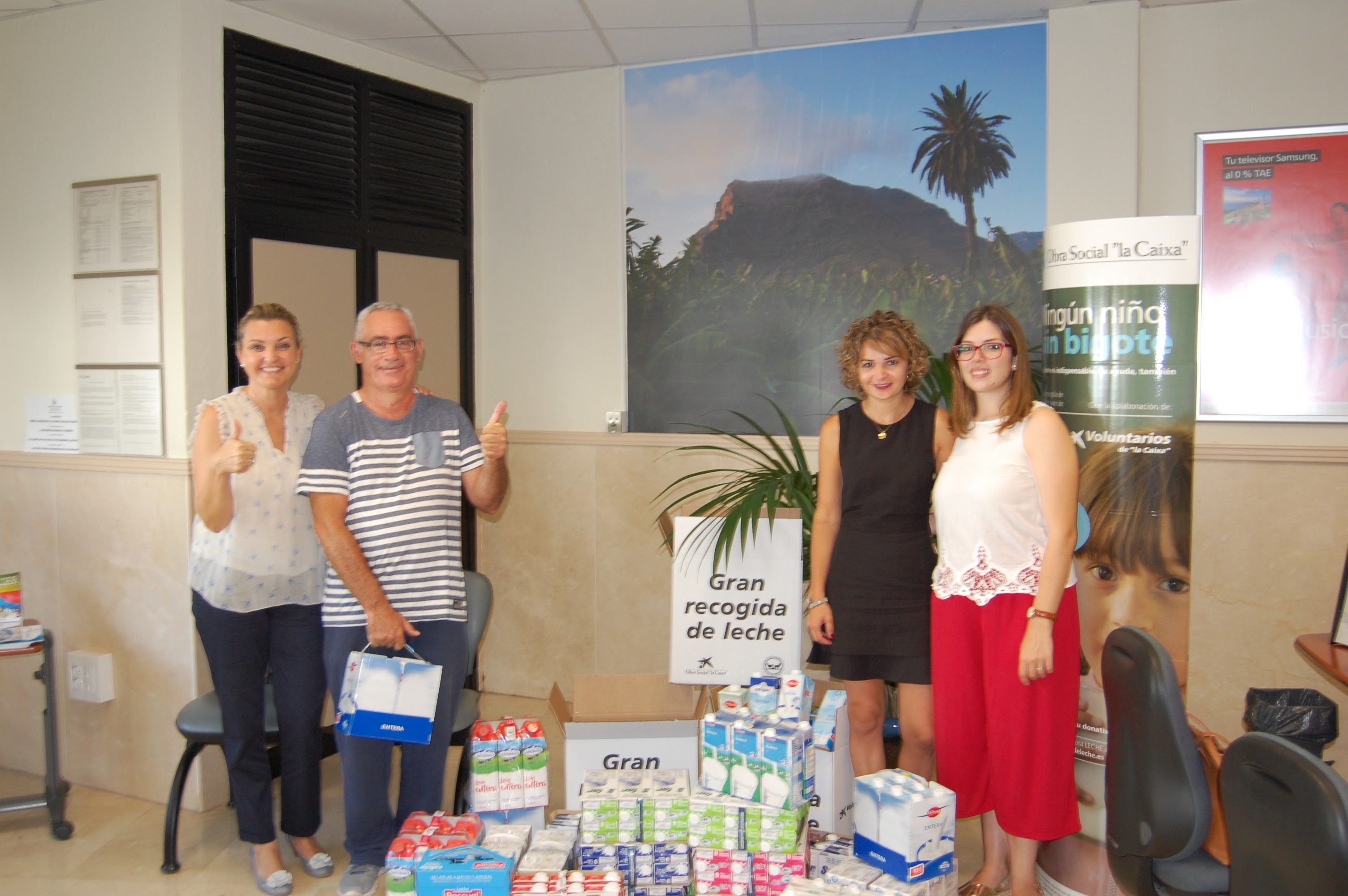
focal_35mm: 33
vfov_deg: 39.9
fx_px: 1235
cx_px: 674
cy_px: 448
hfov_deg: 57.3
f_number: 3.8
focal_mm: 22
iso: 400
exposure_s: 1/60
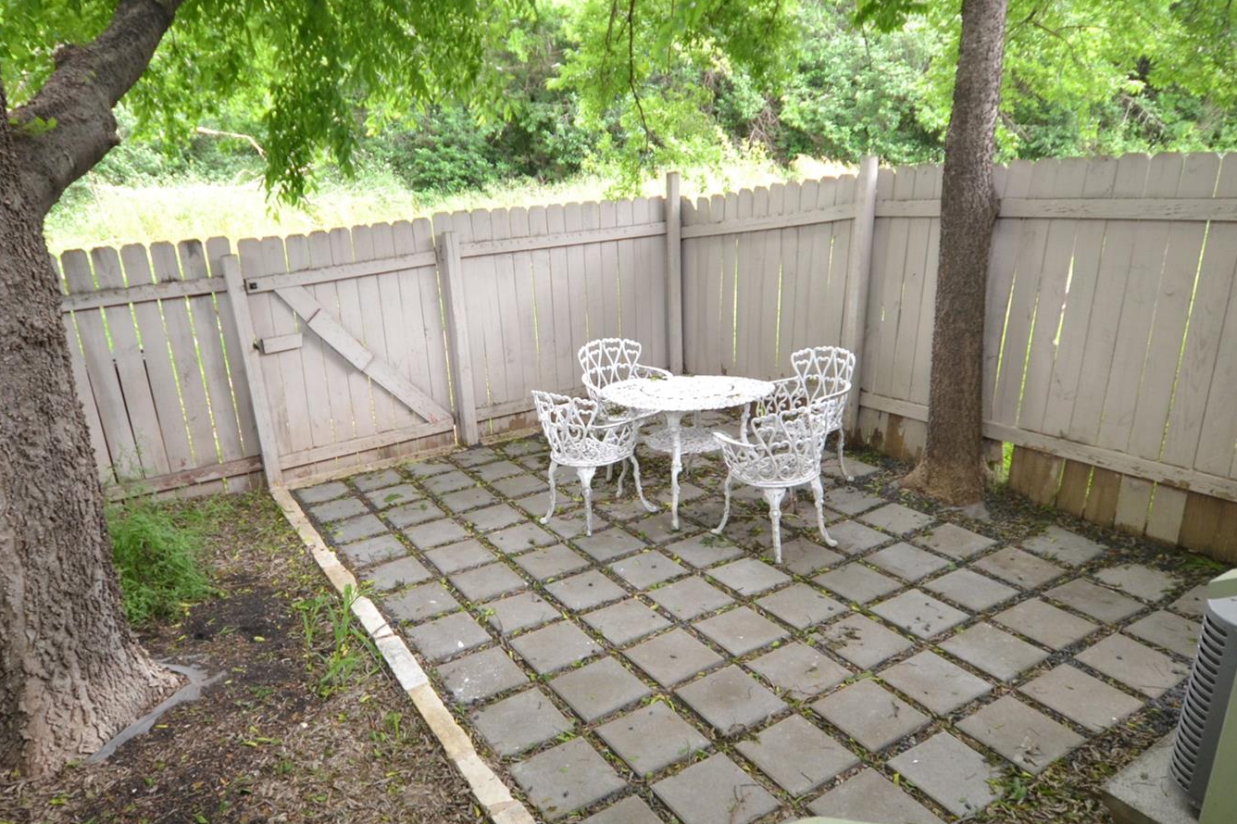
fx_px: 790
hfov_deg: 76.0
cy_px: 392
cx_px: 582
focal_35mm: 23
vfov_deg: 55.1
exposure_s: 1/60
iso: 560
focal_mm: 10
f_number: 4
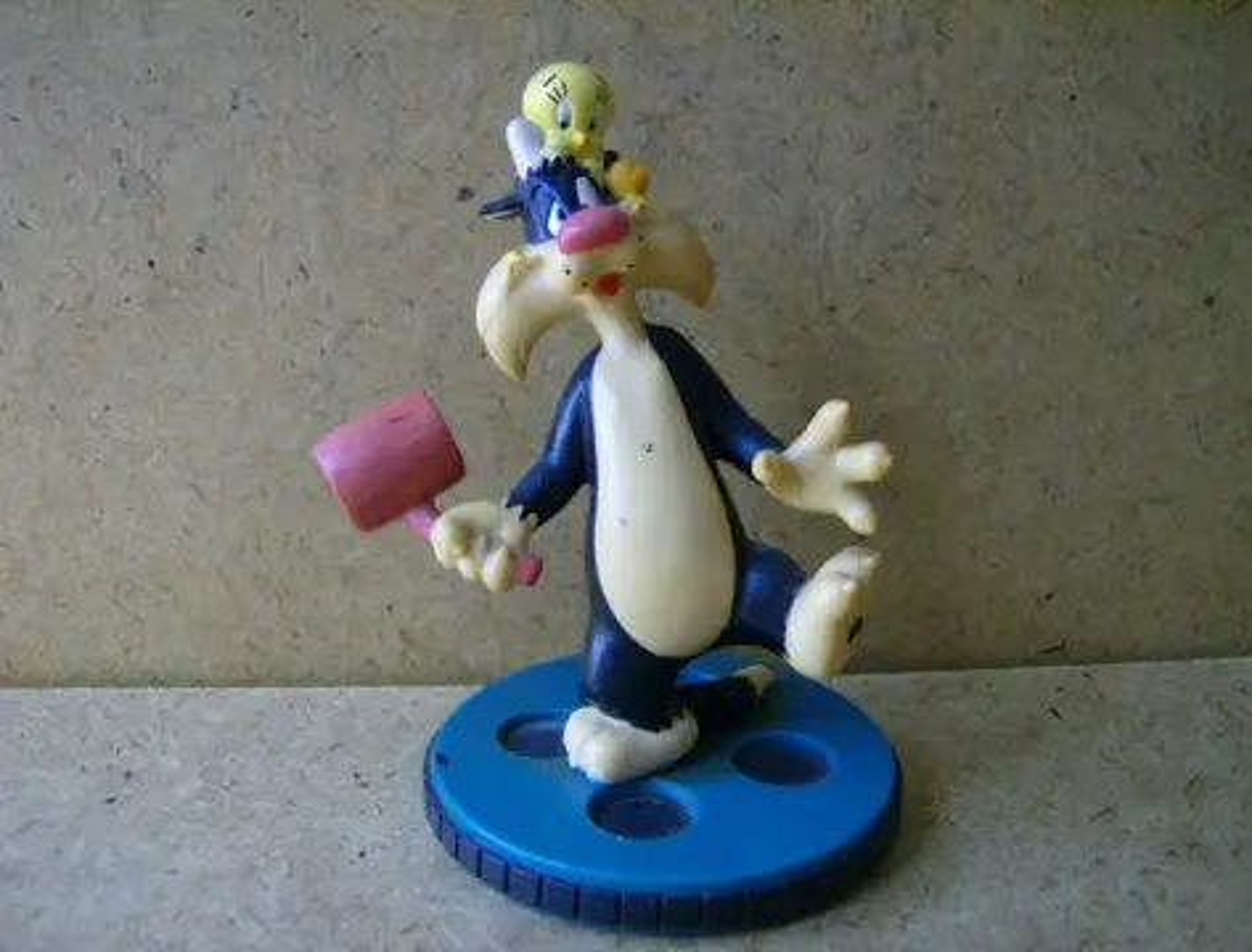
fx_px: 1309
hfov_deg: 51.1
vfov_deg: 40.0
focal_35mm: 36
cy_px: 476
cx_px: 626
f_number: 2.8
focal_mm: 6
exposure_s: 1/66.5
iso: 100
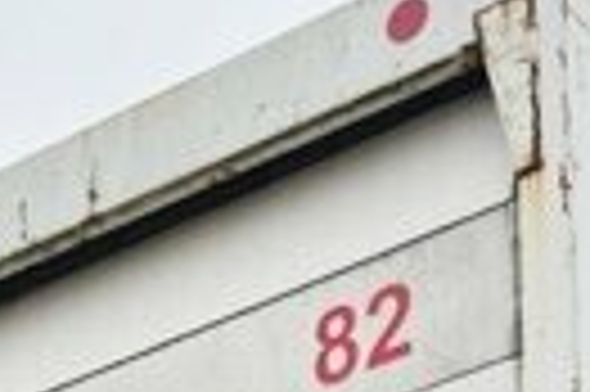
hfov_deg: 15.4
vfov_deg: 9.3
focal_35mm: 132
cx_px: 504
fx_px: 2161
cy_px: 928
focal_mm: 5.7
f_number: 1.5
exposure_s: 1/588
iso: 50
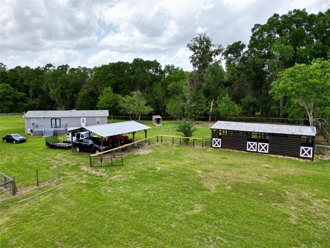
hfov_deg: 71.6
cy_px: 124
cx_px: 165
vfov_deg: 56.8
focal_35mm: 24
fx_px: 229
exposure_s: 1/2500
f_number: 1.7
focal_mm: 6.72
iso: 100
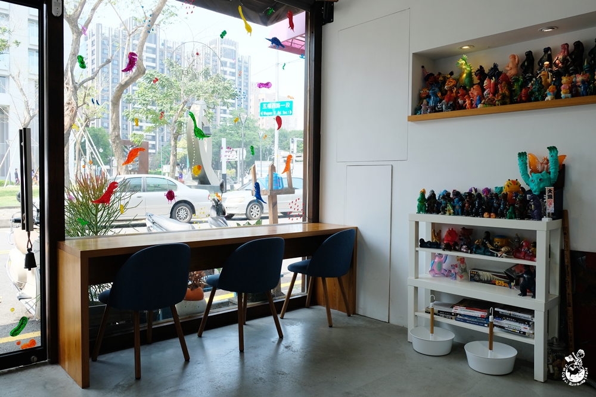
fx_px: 447
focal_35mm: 27
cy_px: 198
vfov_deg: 47.9
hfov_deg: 67.4
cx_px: 298
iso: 400
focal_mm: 18
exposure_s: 1/125
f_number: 6.4
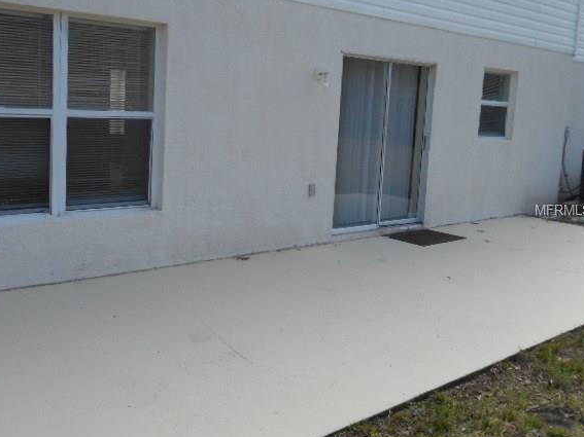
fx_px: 742
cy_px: 211
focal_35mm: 44
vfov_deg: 32.9
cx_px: 268
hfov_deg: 42.9
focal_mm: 6.9
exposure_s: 1/250
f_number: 4.5
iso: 80
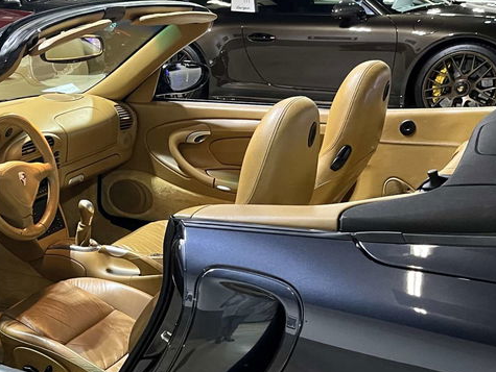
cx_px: 55
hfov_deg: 32.7
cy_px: 319
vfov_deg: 25.5
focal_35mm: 56
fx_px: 803
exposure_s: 1/40
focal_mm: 5.1
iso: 500
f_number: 1.6
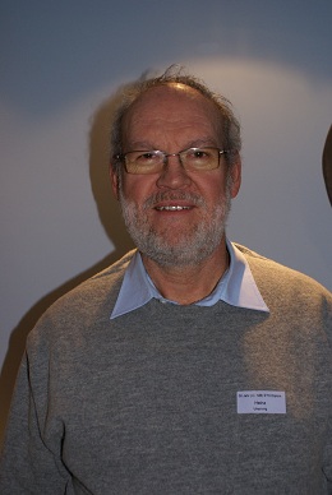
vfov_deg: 37.8
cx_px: 166
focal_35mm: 52
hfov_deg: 25.8
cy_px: 248
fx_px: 724
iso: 400
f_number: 5.6
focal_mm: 35
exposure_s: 1/60
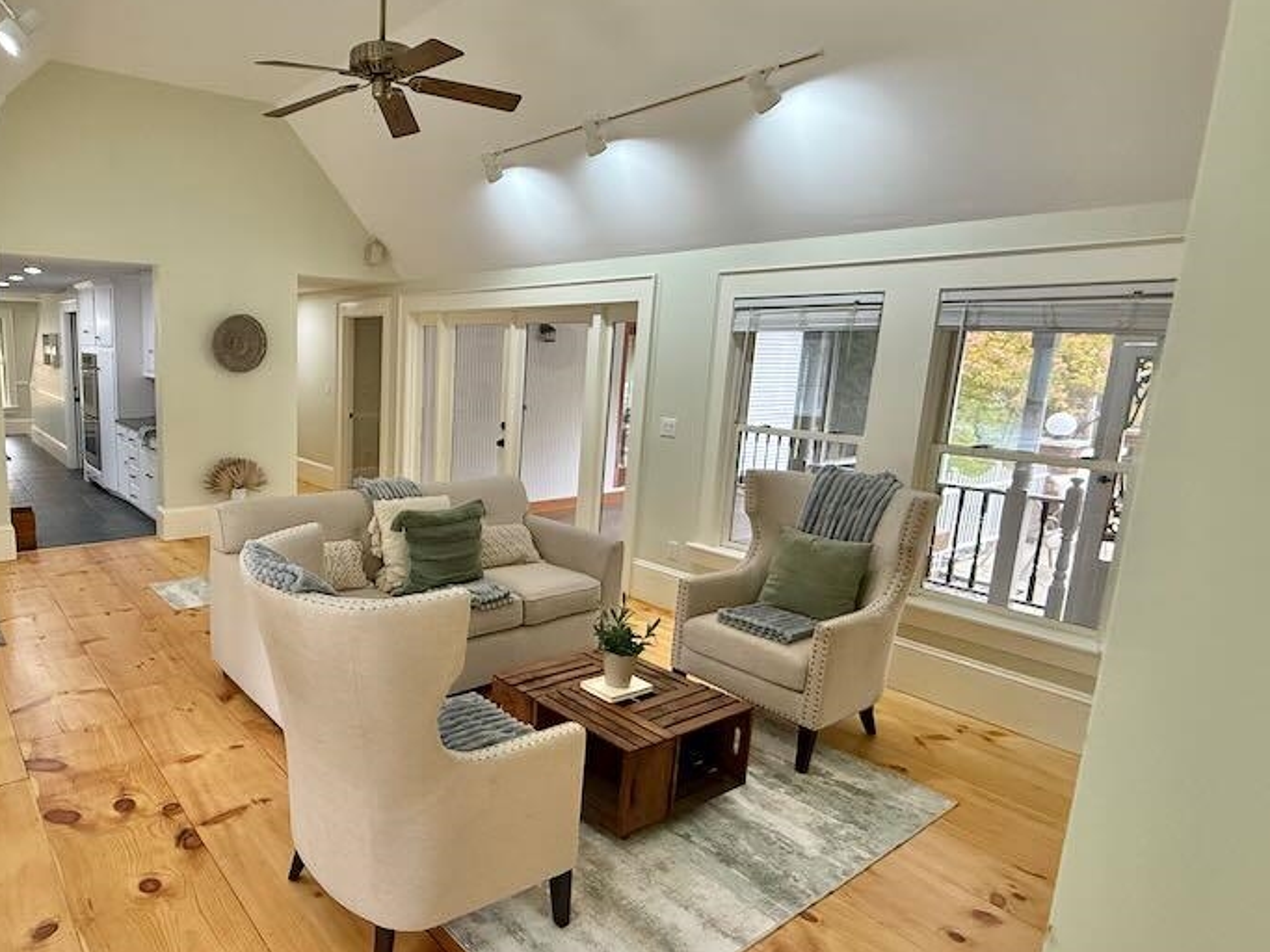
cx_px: 377
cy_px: 482
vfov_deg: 63.4
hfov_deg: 75.3
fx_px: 770
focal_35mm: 21
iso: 250
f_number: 2.2
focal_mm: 2.22
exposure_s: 1/120
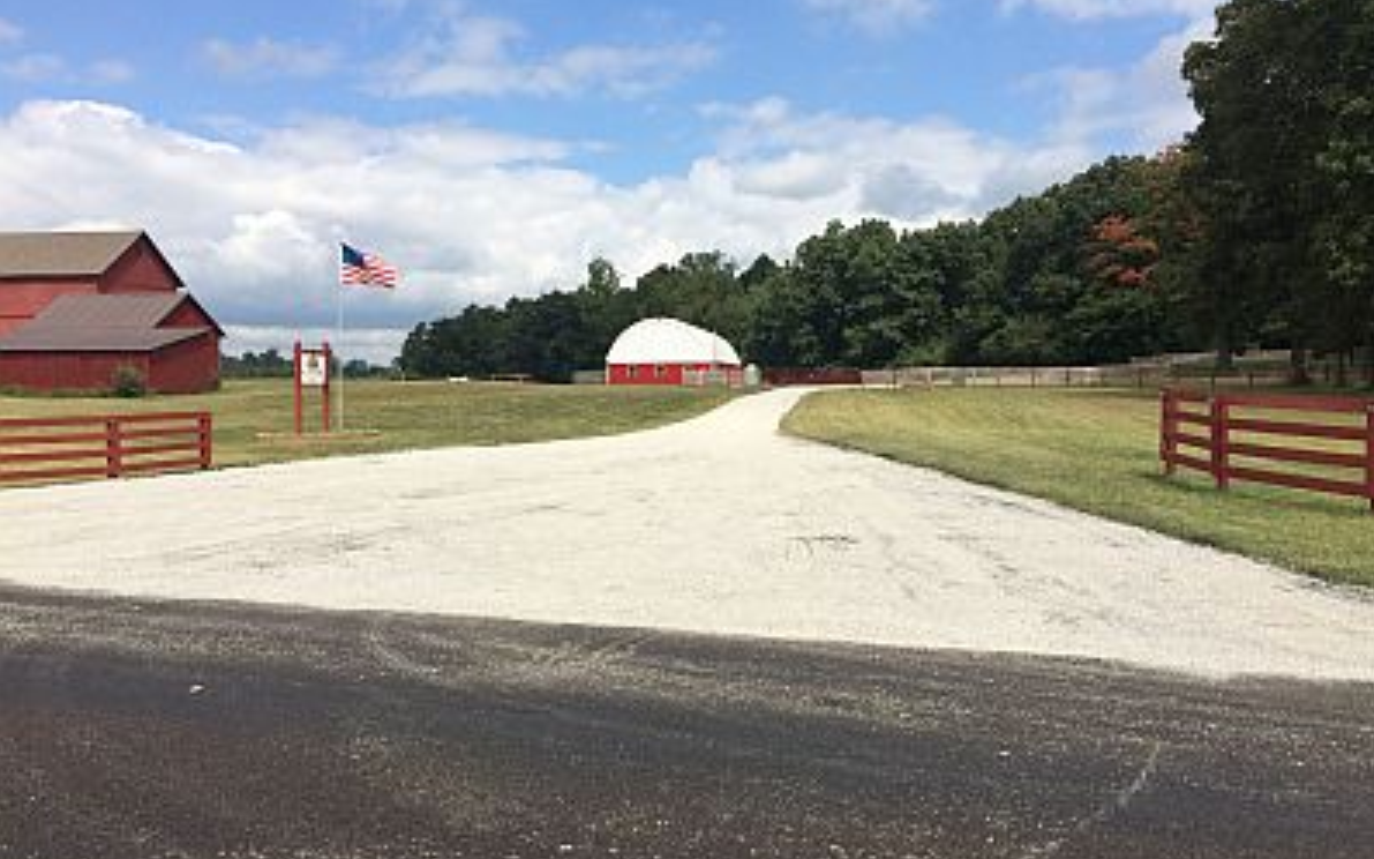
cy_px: 426
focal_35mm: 31
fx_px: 1161
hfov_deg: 61.2
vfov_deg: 40.6
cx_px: 689
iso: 32
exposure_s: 1/2933
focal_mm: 4.15
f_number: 2.2
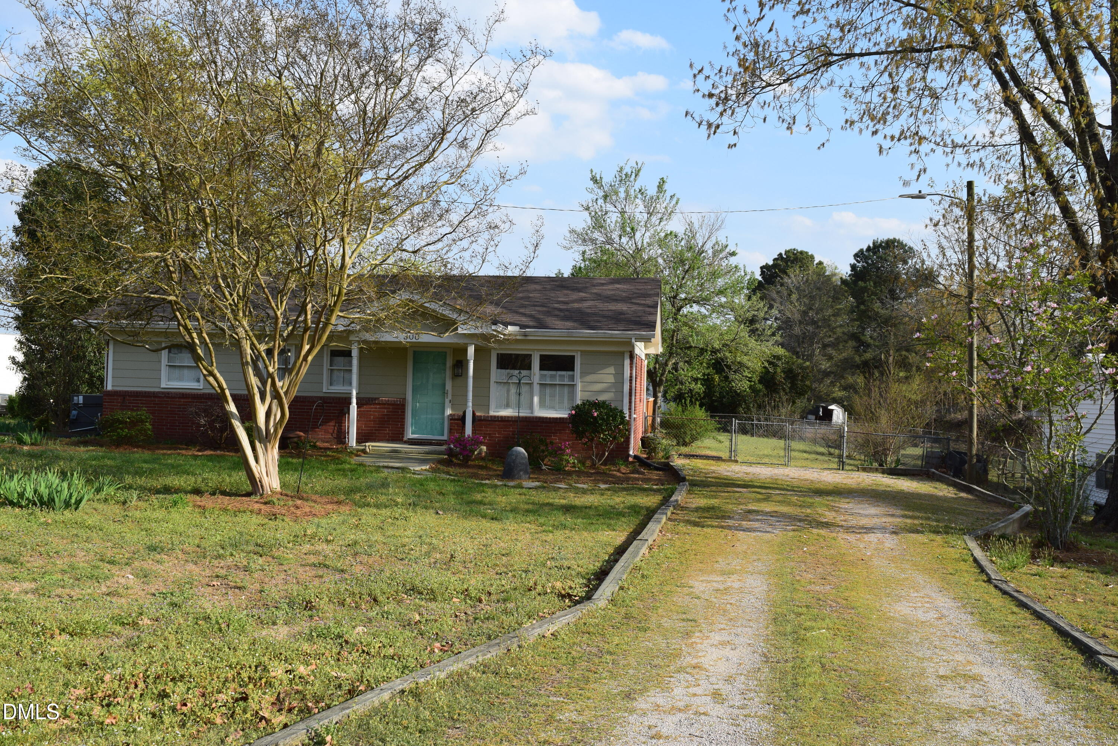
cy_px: 373
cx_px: 559
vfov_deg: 36.9
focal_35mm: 36
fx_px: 1118
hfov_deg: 53.1
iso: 400
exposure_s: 1/500
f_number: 11
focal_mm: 24
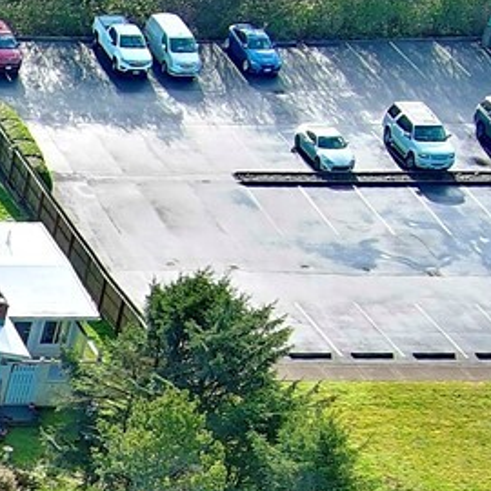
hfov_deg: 9.7
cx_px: -772
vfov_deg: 10.9
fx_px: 2487
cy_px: 703
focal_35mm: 155
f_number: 2.8
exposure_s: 1/282
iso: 100
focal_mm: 10.57
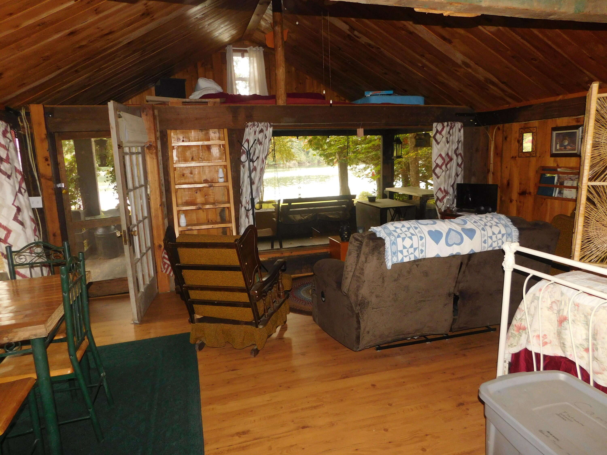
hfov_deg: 73.9
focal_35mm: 23
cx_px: 304
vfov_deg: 58.9
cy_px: 228
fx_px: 403
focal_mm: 4
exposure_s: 1/30
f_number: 3
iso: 220
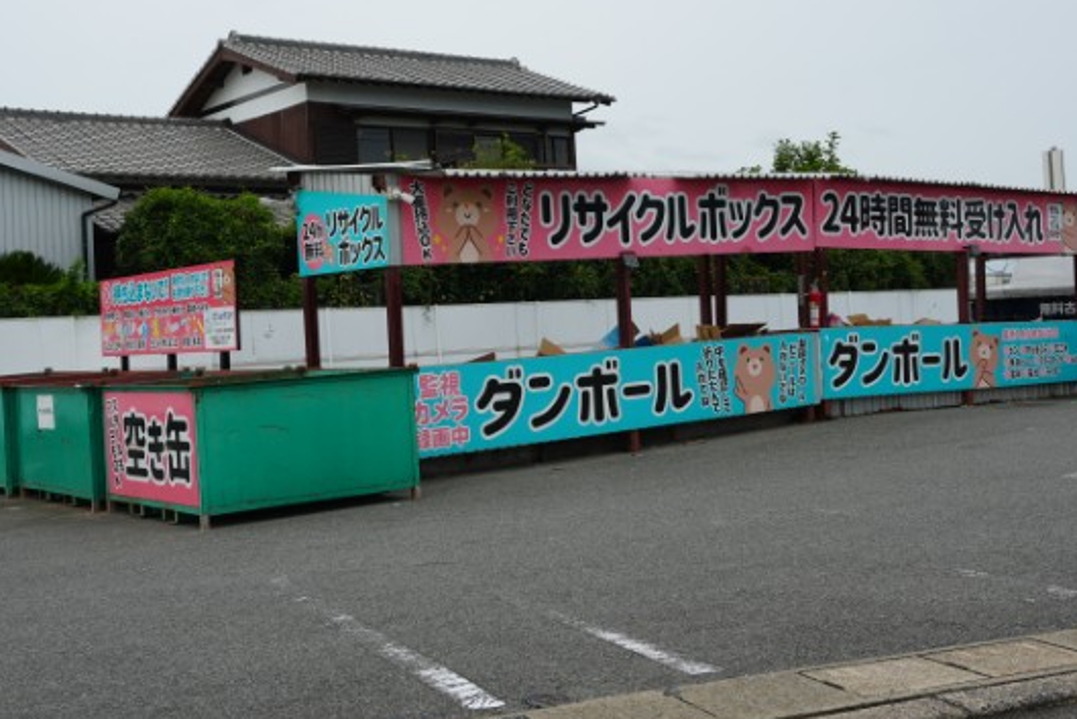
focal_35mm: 49
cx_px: 501
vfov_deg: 27.4
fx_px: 1466
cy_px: 248
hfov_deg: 40.3
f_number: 6.3
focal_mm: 24
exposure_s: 1/100
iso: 100
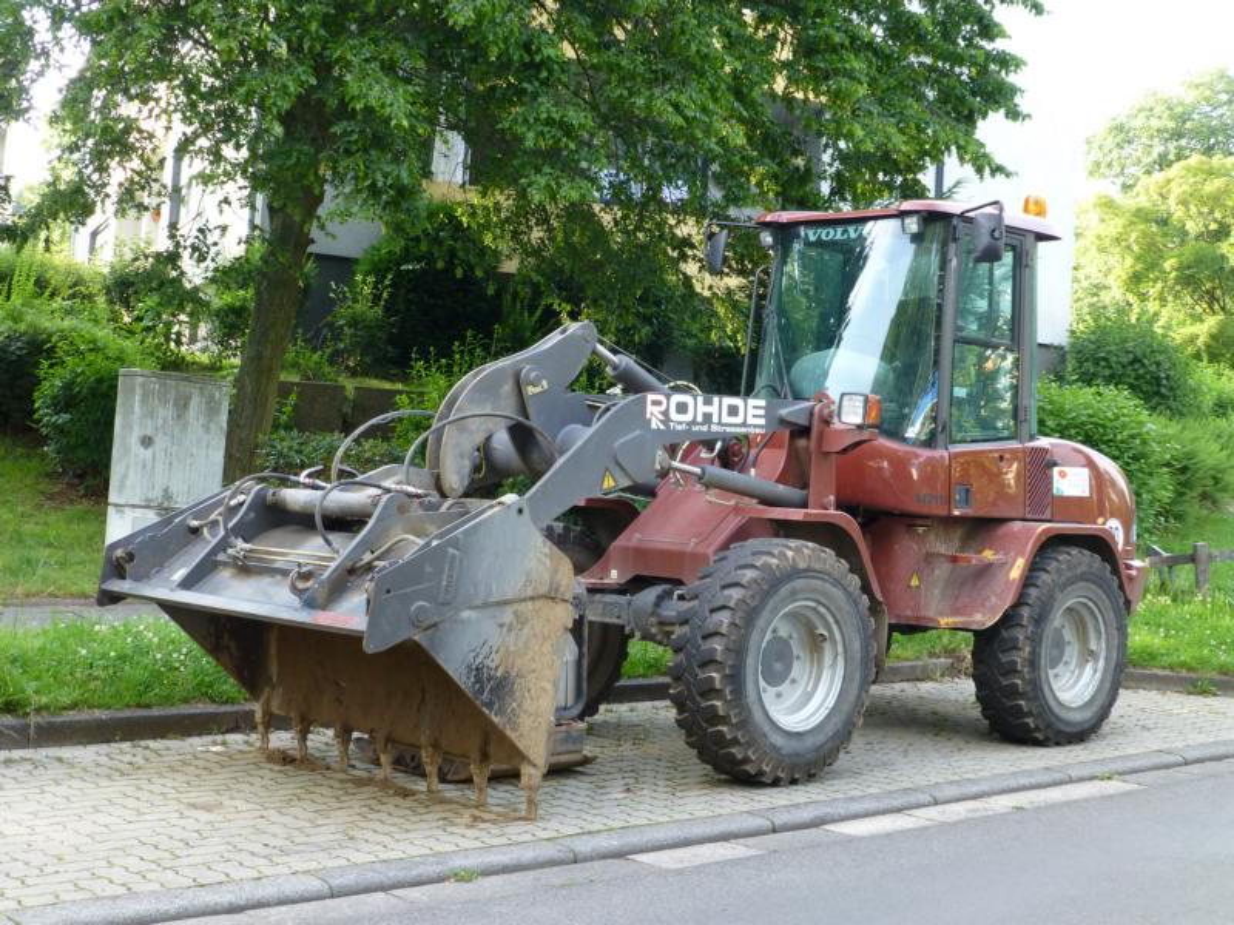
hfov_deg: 37.5
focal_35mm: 51
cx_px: 617
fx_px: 1818
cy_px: 462
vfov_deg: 28.6
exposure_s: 1/60
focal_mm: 9
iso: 160
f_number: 4.4
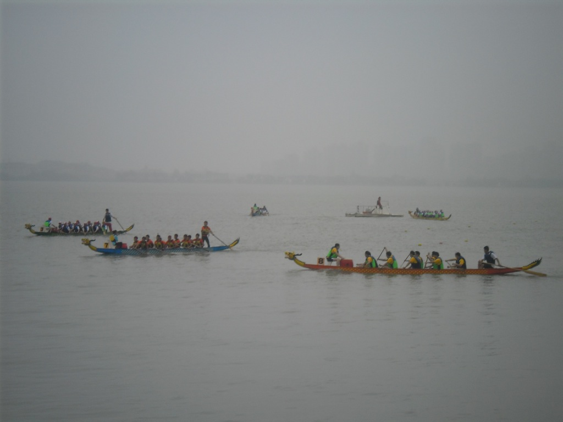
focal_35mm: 108
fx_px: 1757
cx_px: 282
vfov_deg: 13.7
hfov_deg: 18.2
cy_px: 211
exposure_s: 1/103
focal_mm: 19.2
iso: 80
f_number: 6.5
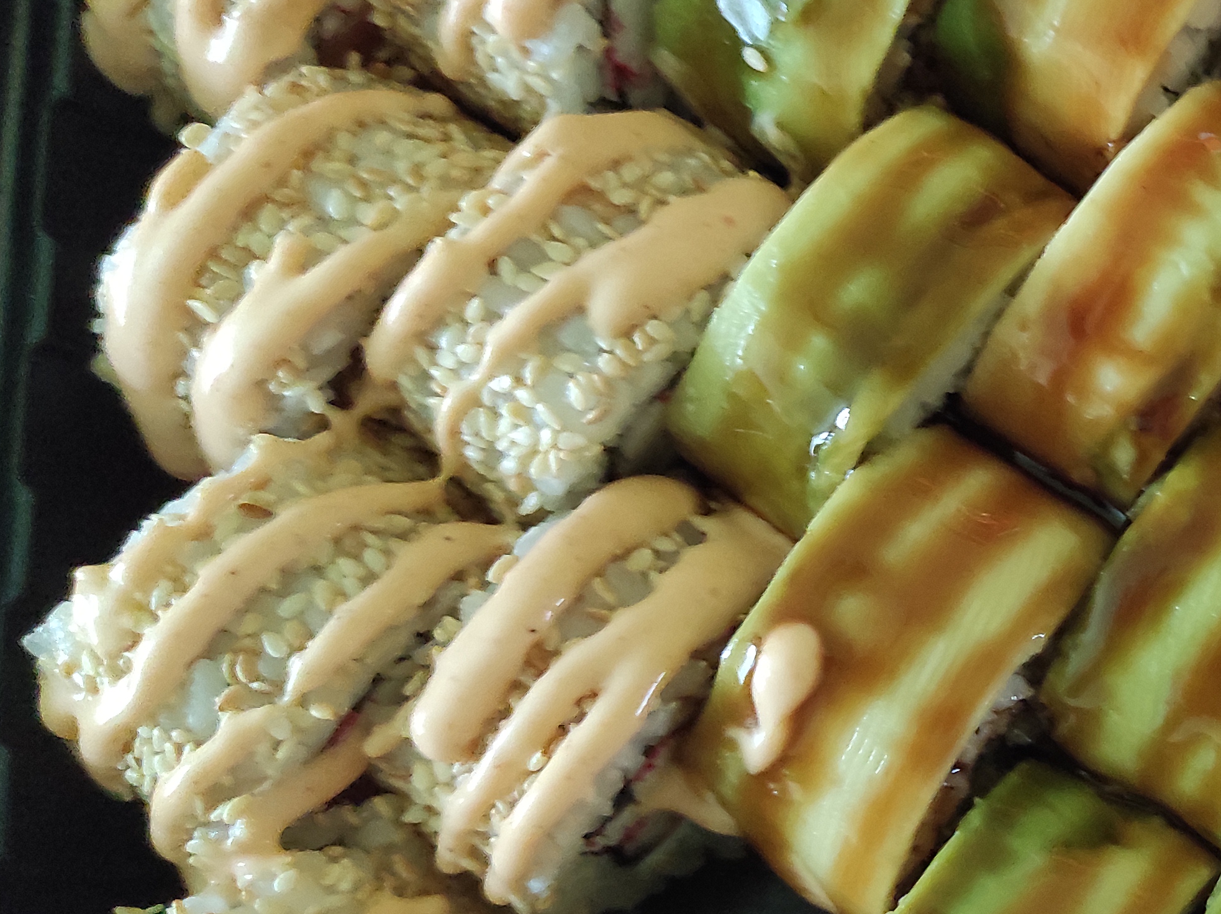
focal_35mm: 59
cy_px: 478
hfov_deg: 29.3
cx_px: 1373
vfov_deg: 24.8
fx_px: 2079
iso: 2268
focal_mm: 5.43
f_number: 1.89
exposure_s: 1/20
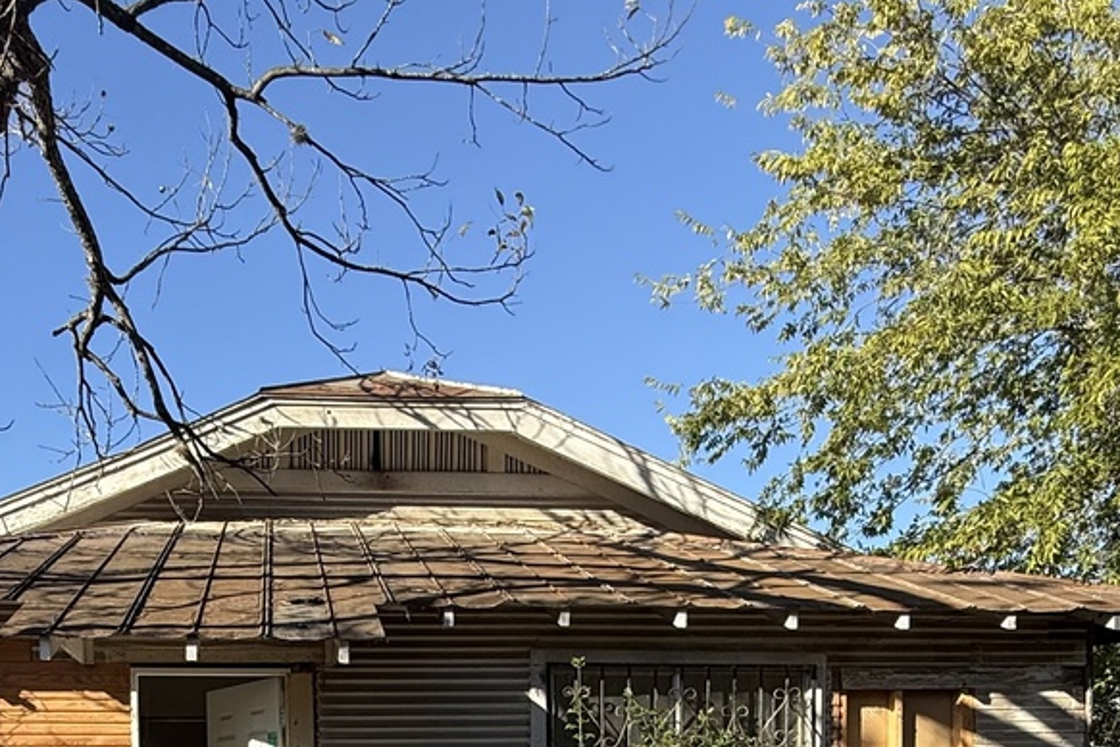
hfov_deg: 52.4
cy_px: 886
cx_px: 402
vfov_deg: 31.3
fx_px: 1120
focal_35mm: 36
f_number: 2.2
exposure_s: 1/1068
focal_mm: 2.22
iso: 50
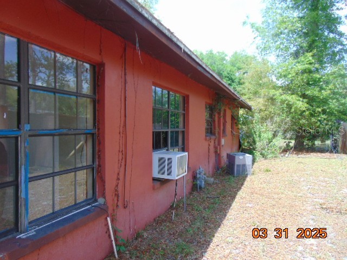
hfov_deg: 69.4
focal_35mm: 25
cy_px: 130
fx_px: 251
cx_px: 174
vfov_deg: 54.9
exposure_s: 1/320
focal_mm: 4.5
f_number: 3
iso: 80
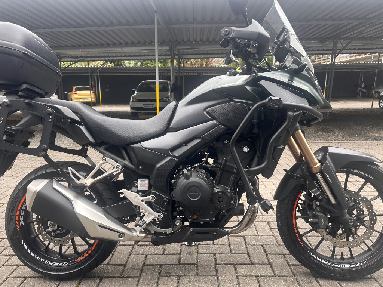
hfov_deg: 71.6
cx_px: 192
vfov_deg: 56.8
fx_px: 266
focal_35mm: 24
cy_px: 144
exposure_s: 1/121
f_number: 1.78
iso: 64
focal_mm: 6.86
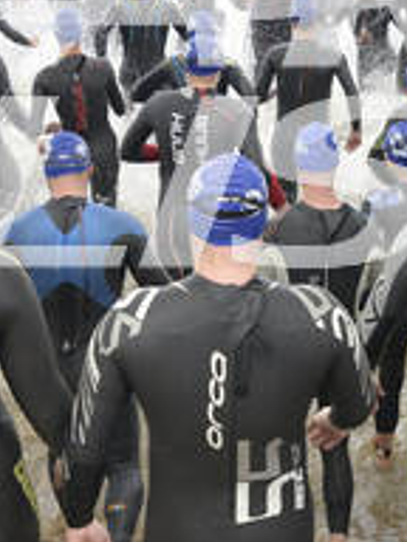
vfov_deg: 24.6
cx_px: 353
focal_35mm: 77
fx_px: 1207
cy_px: 47
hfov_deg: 18.9
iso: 800
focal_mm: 24
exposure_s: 1/800
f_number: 8
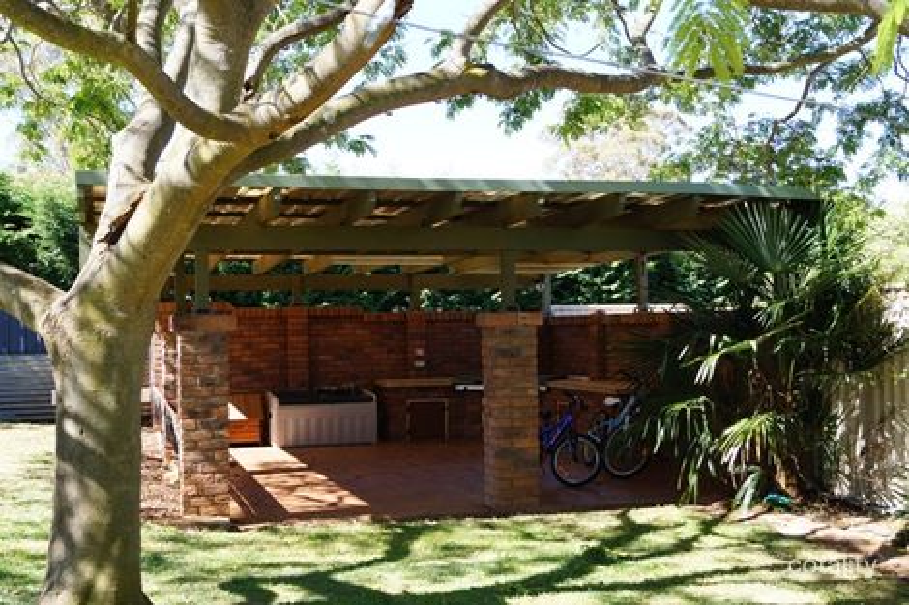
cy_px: 302
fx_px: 1060
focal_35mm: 42
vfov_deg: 31.9
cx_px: 454
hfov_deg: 46.4
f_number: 8
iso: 400
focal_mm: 28
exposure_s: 1/200
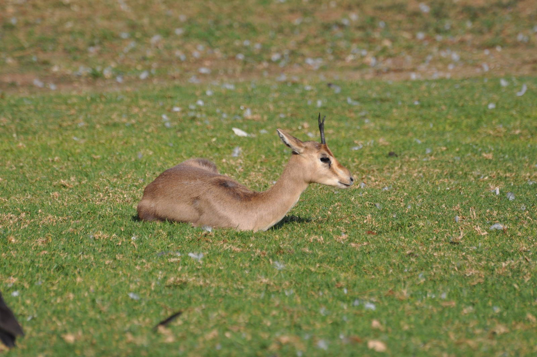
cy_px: 178
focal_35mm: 450
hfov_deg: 4.6
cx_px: 268
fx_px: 6705
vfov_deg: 3.0
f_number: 5.6
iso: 400
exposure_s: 1/1600
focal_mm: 300
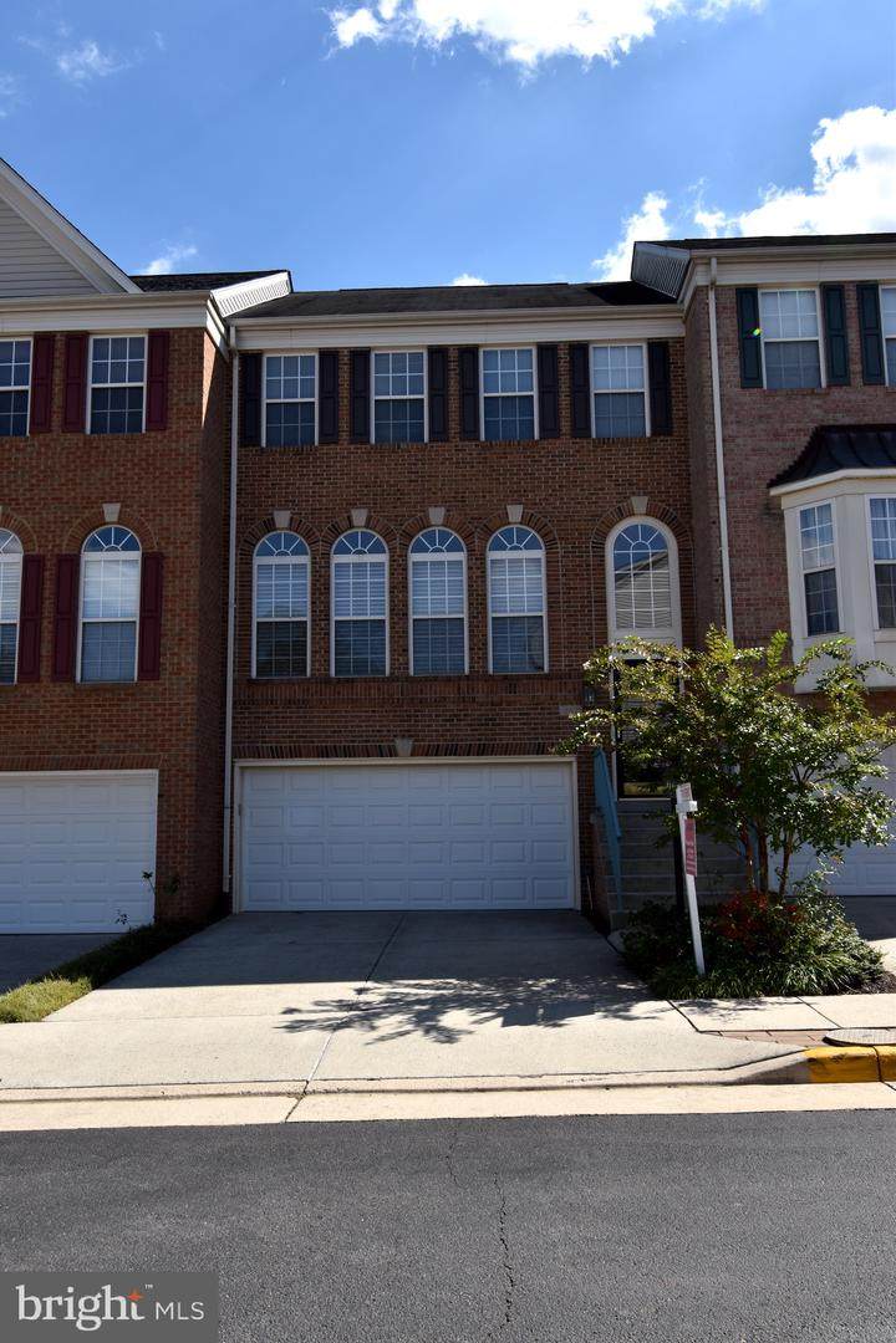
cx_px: 448
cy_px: 672
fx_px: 1120
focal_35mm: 30
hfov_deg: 43.6
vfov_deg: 61.9
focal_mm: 20
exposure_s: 1/400
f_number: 10
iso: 200
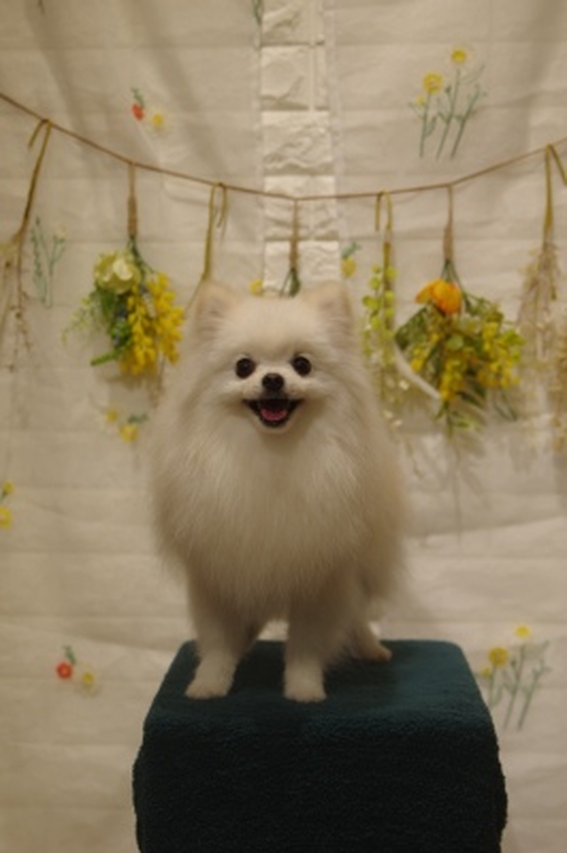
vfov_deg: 24.8
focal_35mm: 82
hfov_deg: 16.6
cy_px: 426
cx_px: 284
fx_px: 1940
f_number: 3.5
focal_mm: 55
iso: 250
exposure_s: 1/200
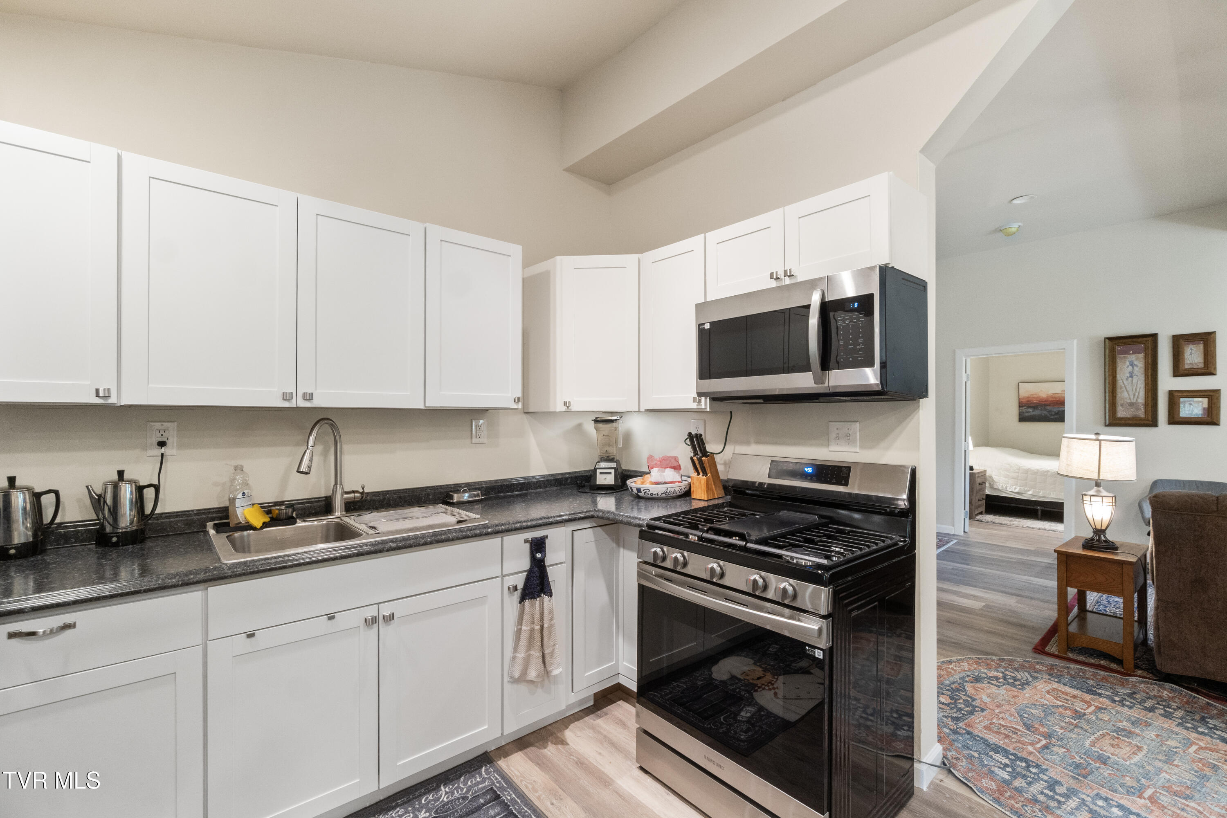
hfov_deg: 100.4
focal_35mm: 15
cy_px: 409
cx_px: 614
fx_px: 511
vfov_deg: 77.3
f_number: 8
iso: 800
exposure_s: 1/10
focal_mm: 10
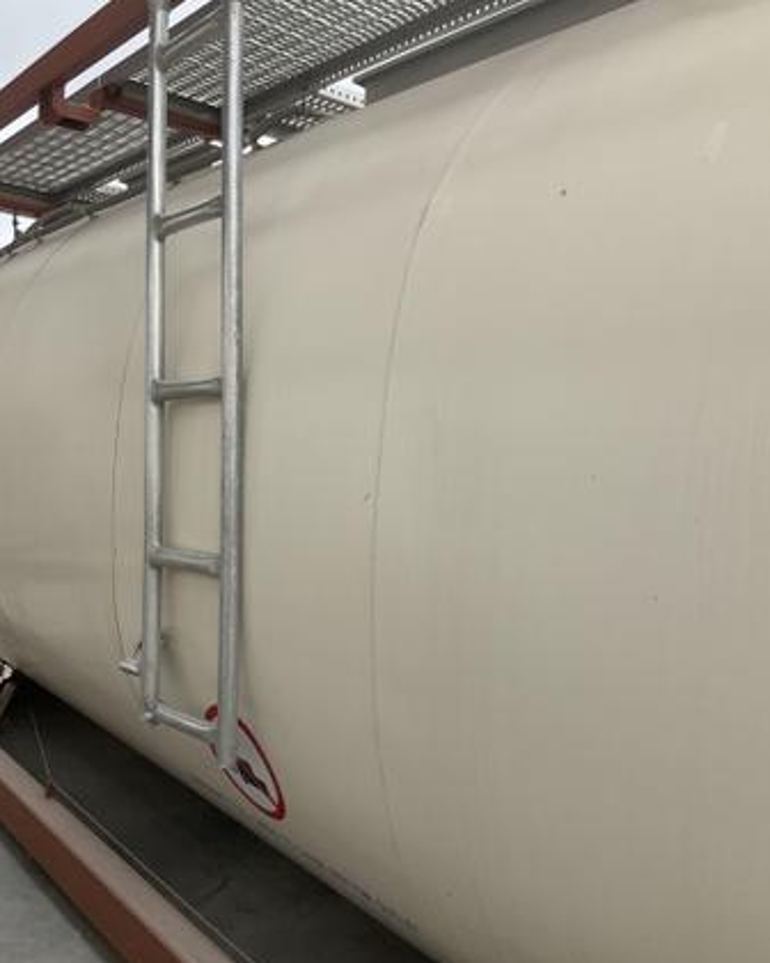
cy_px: 488
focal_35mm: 31
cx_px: 393
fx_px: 883
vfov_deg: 57.2
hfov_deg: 47.1
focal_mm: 3
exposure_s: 1/898
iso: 25
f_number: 1.8
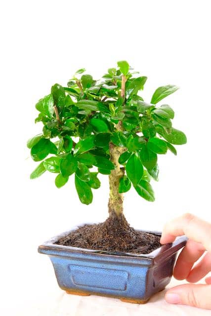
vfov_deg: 14.3
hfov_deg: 9.6
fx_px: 1256
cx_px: 106
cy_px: 158
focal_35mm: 143
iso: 500
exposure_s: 1/10
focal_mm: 95.4
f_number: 9
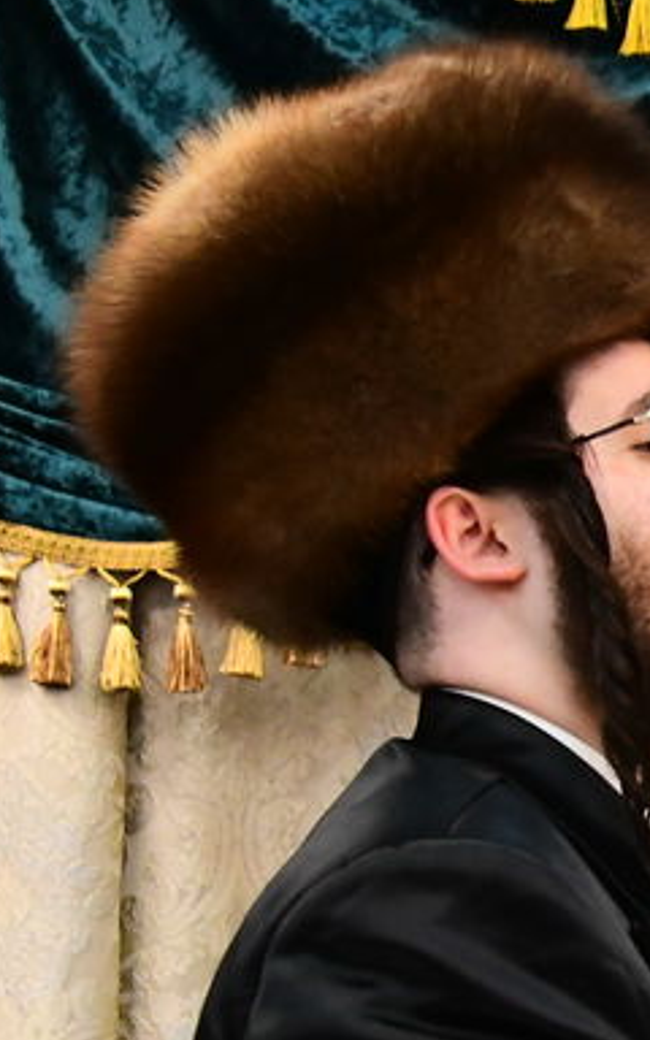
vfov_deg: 10.8
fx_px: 5470
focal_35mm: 193
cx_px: 1360
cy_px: 722
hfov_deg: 6.6
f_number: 5.6
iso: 5000
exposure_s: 1/400
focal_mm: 52
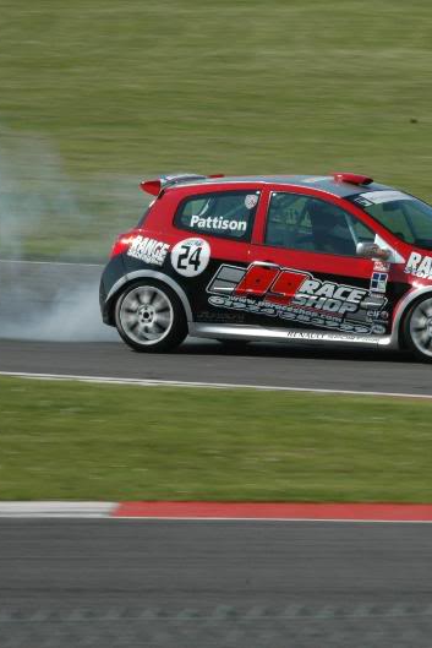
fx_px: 7946
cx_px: 452
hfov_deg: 3.1
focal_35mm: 442
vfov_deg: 4.7
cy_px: 324
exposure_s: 1/200
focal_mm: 195
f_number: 22
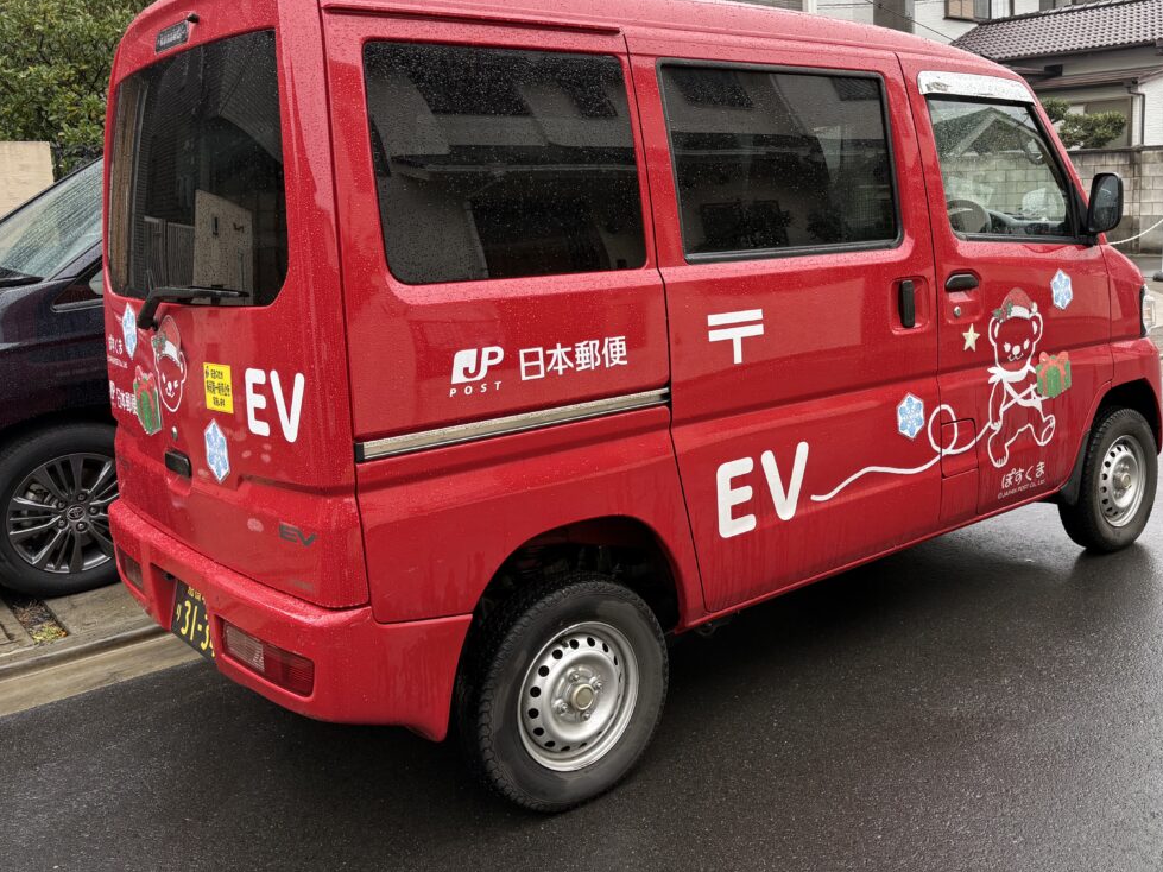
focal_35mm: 34
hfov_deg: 53.5
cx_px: 713
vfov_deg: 41.5
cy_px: 323
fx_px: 1142
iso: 40
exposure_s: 1/192
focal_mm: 5.96
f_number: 1.6
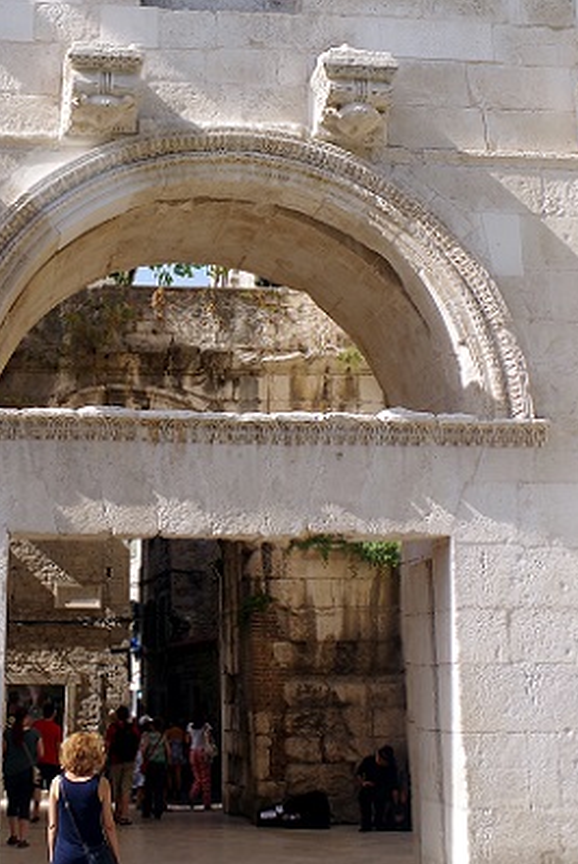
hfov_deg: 23.6
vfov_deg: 33.6
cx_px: 138
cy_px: 127
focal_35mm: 57
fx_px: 1370
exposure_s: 1/160
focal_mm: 18
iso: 100
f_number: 7.1
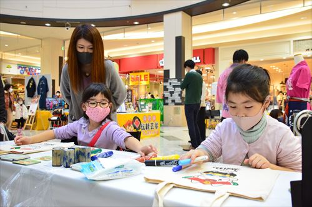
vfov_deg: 41.5
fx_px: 272
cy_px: 104
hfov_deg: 59.6
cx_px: 156
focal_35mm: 32
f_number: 5
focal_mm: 21
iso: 2500
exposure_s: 1/250
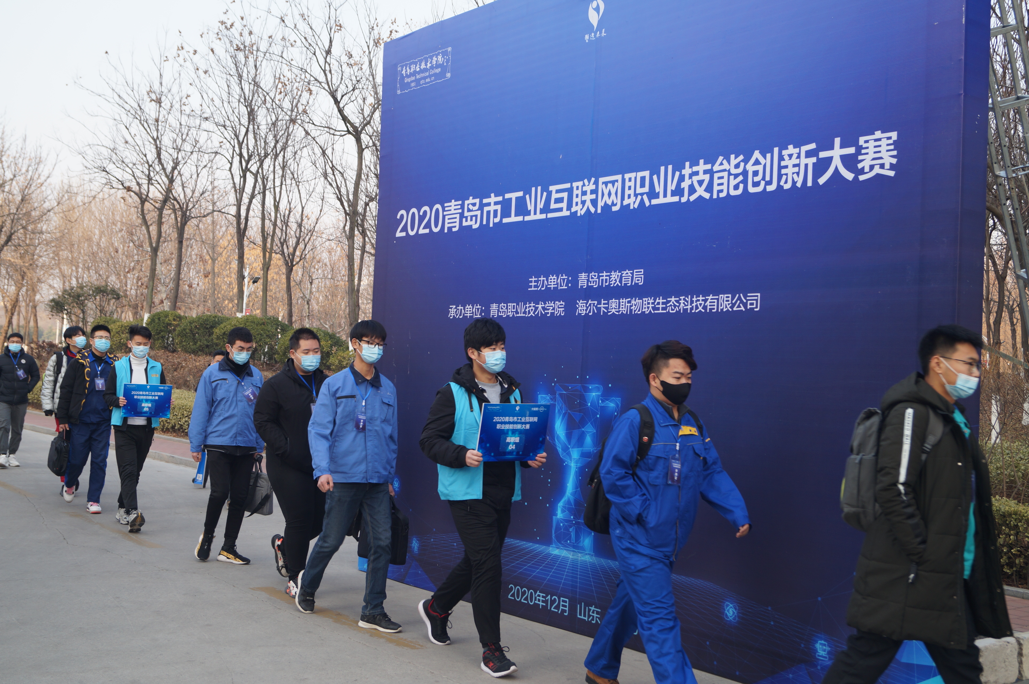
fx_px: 1114
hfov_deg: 49.6
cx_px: 514
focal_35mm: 39
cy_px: 342
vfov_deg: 34.2
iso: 100
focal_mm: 26
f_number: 4.5
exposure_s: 1/160
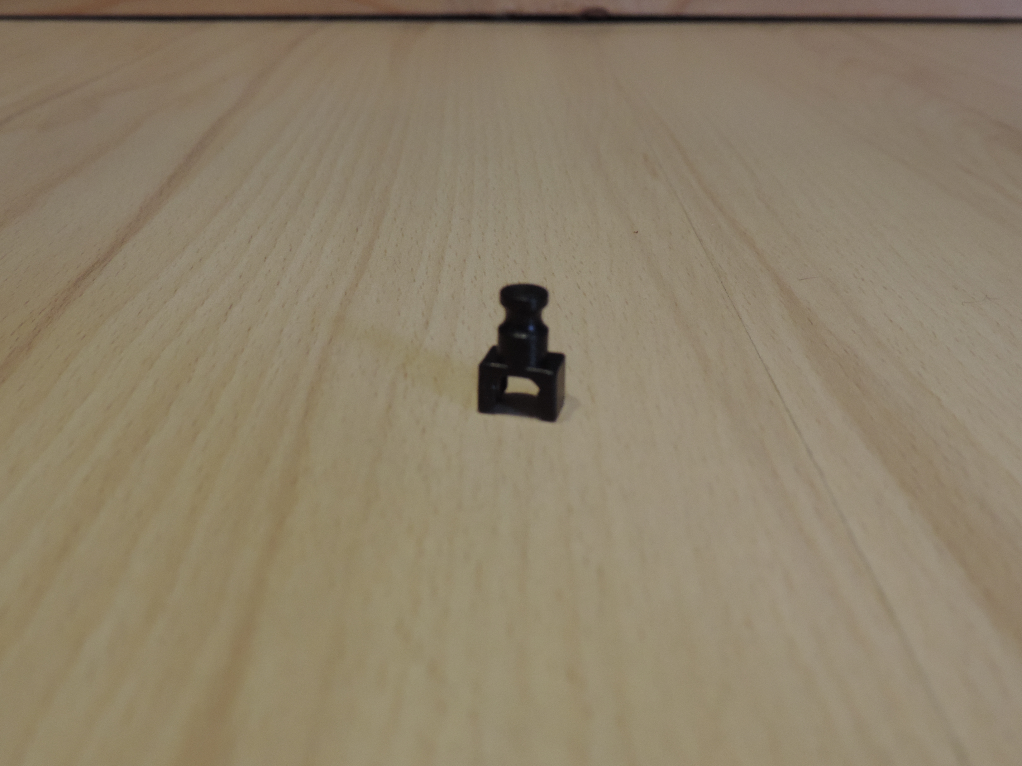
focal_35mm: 35
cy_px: 383
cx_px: 511
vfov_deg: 40.7
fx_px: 1033
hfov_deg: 52.6
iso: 250
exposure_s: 1/50
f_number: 3.3
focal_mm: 6.2
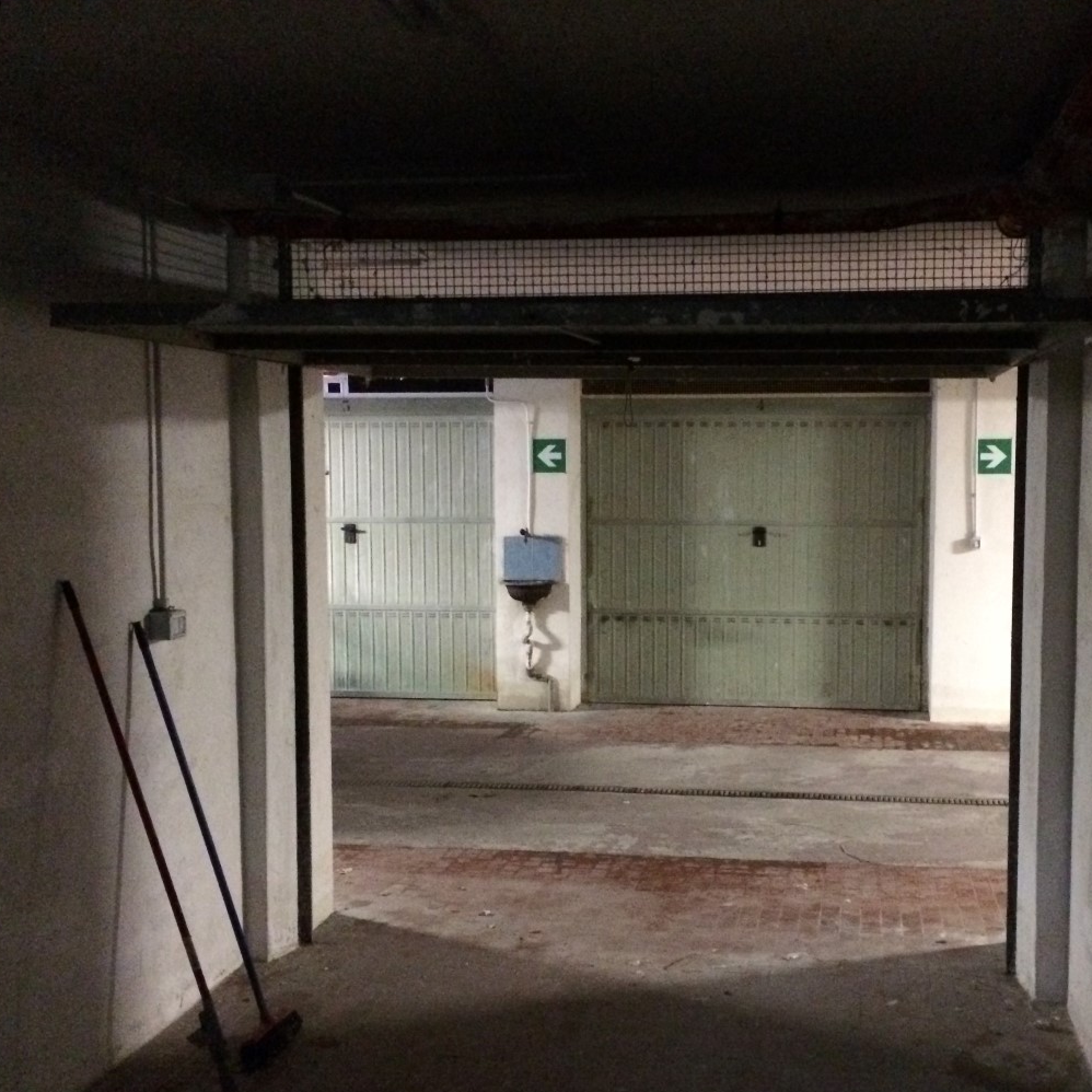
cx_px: 685
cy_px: 588
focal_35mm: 37
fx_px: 1321
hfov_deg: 44.5
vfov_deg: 44.9
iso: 800
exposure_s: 1/17
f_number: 2.2
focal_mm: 4.15
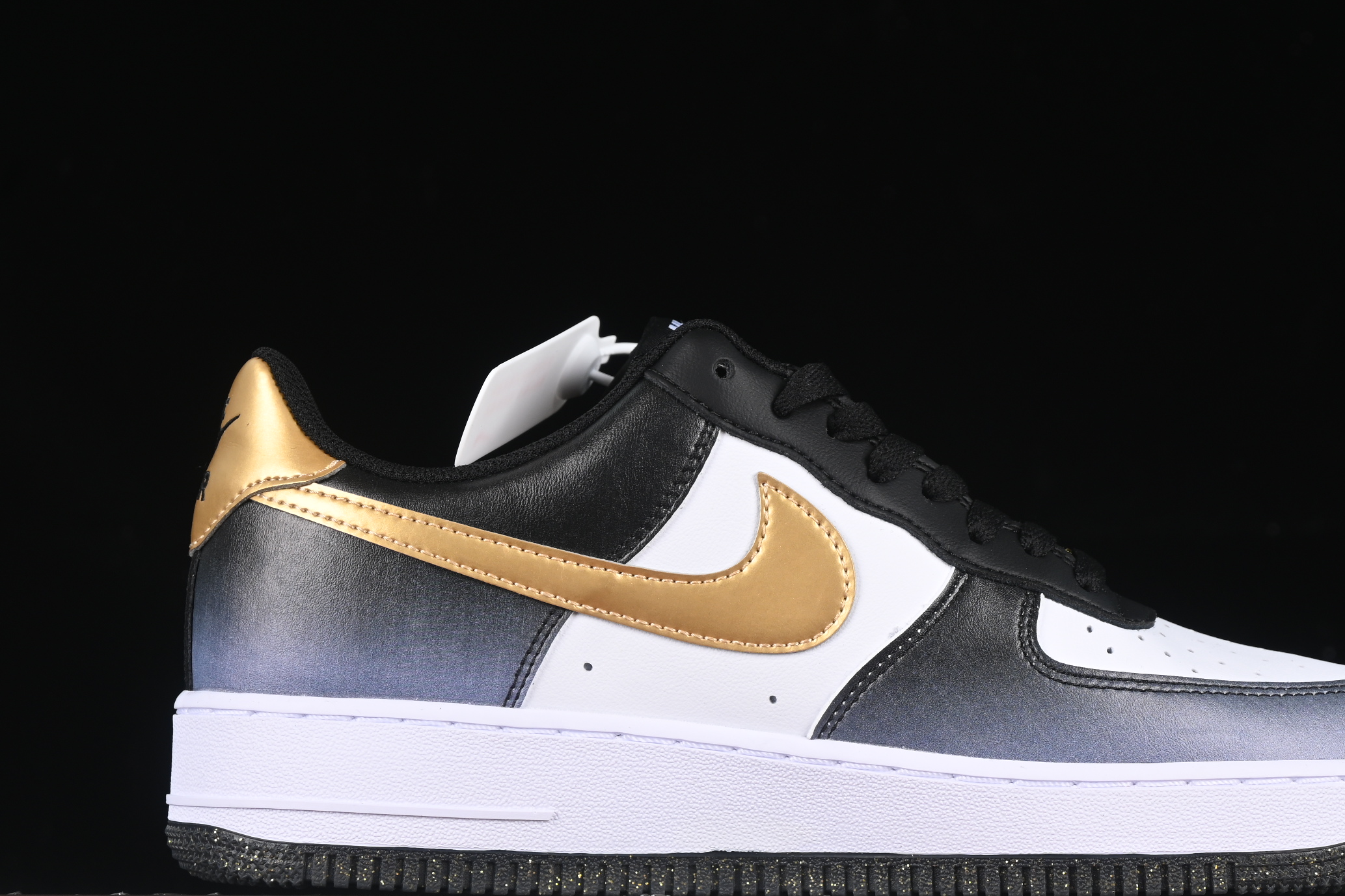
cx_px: 812
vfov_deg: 13.5
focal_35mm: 101
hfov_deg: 20.2
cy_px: 524
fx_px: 3773
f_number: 7.1
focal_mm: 50
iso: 160
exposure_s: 1/60
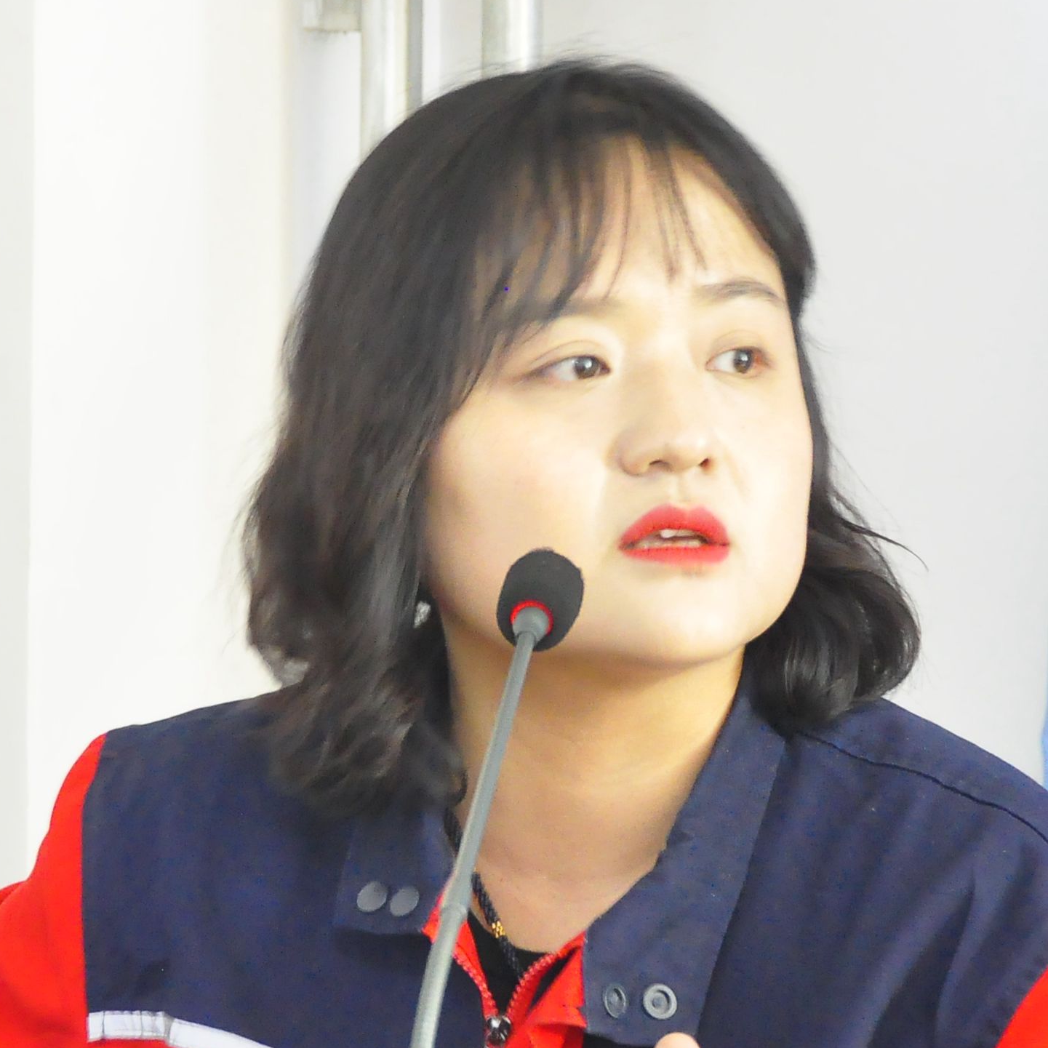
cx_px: 490
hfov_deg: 8.9
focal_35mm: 197
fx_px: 6748
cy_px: 741
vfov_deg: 8.9
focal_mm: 52
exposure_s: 1/13
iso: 2000
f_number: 5.6
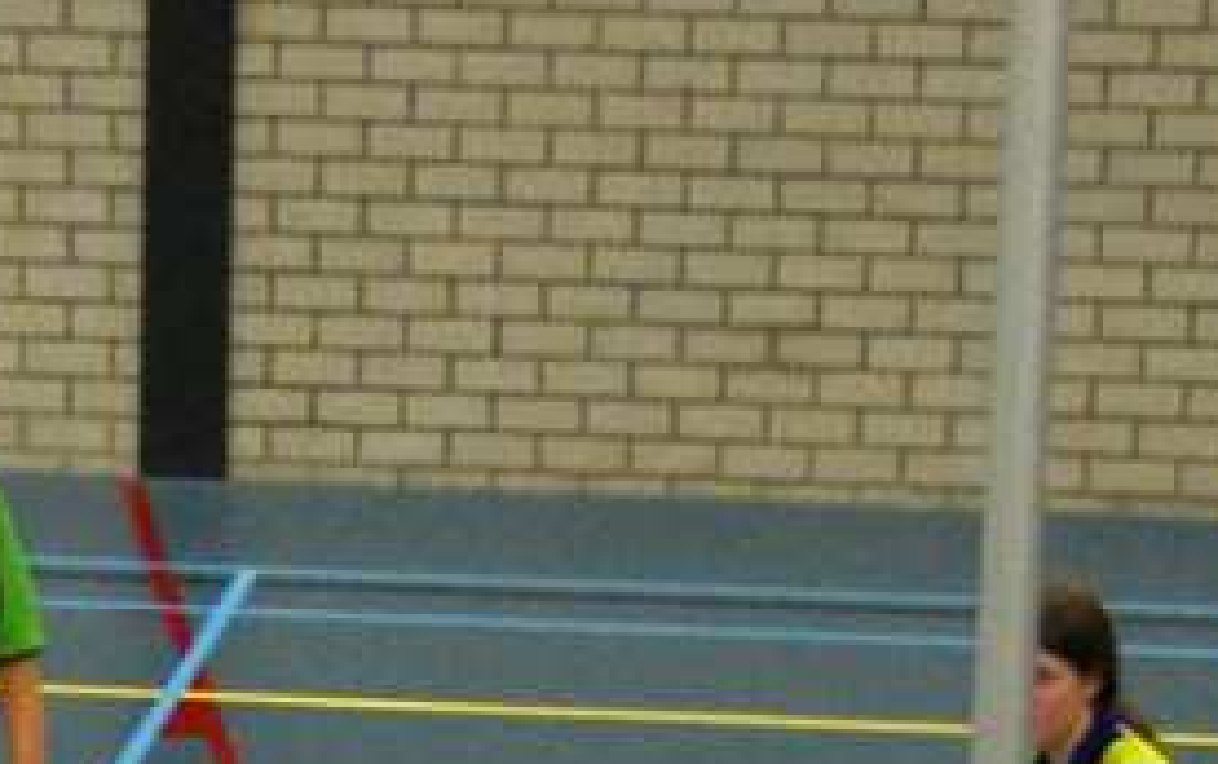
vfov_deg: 6.4
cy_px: 1524
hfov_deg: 10.5
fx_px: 6611
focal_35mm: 199
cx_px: 750
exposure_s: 1/160
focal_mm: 30
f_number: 4
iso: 800
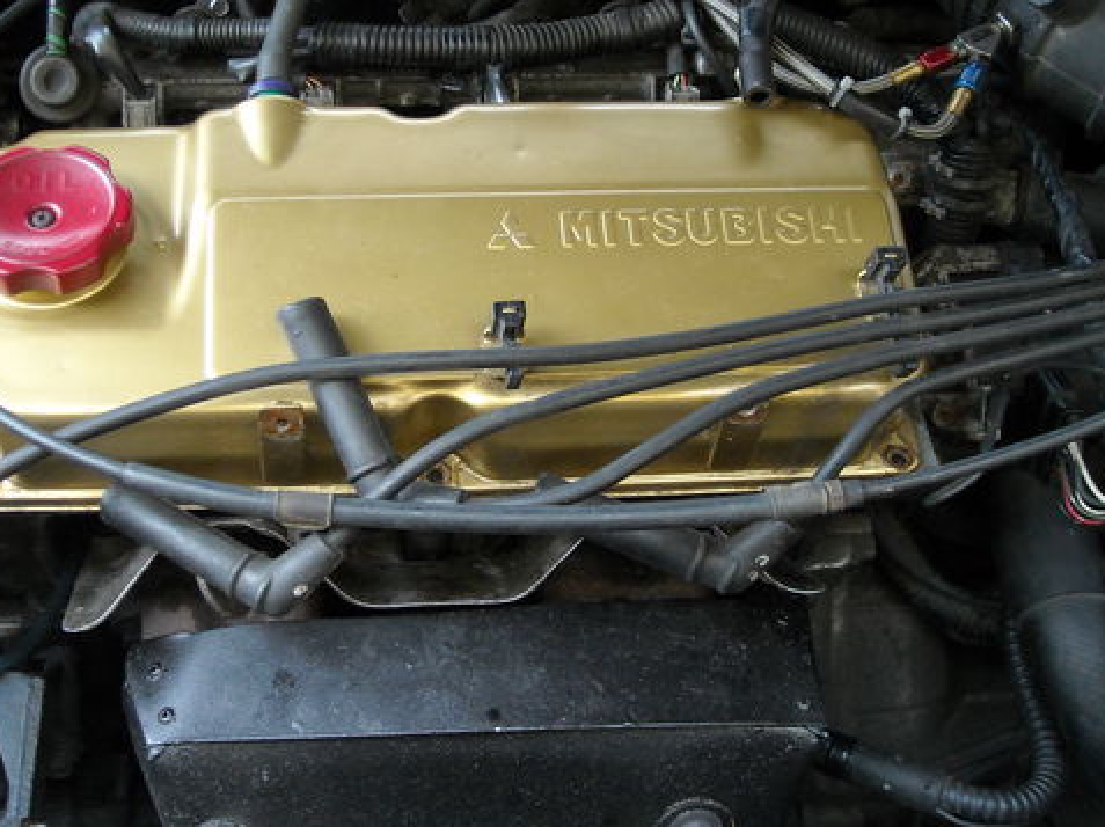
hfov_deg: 40.2
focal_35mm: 47
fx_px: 1499
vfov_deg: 30.7
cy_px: 313
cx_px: 417
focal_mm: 5.7
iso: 237
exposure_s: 1/60
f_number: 2.8
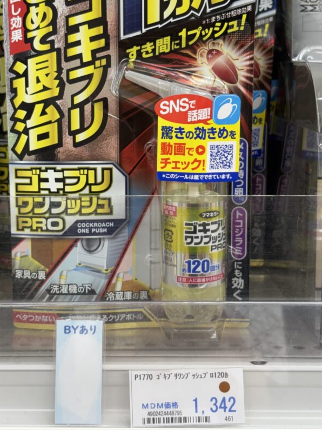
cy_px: 159
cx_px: 153
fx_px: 831
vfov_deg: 28.9
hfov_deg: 21.9
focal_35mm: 67
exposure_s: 1/50
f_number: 1.6
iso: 40
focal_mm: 5.96
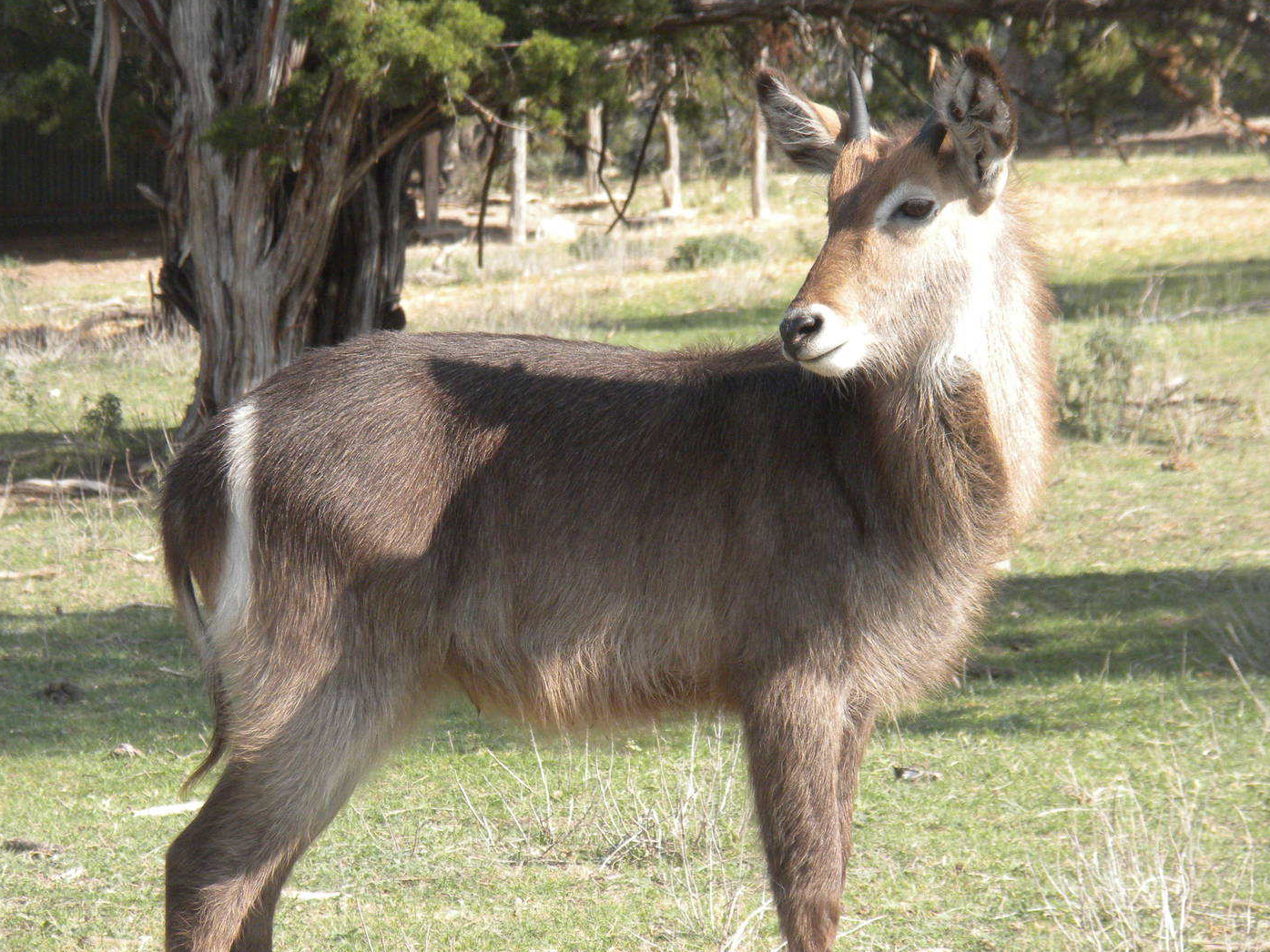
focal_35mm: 273
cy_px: 453
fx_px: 10015
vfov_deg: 5.4
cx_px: 616
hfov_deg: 7.3
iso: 175
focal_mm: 42.1
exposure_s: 1/455
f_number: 5.2
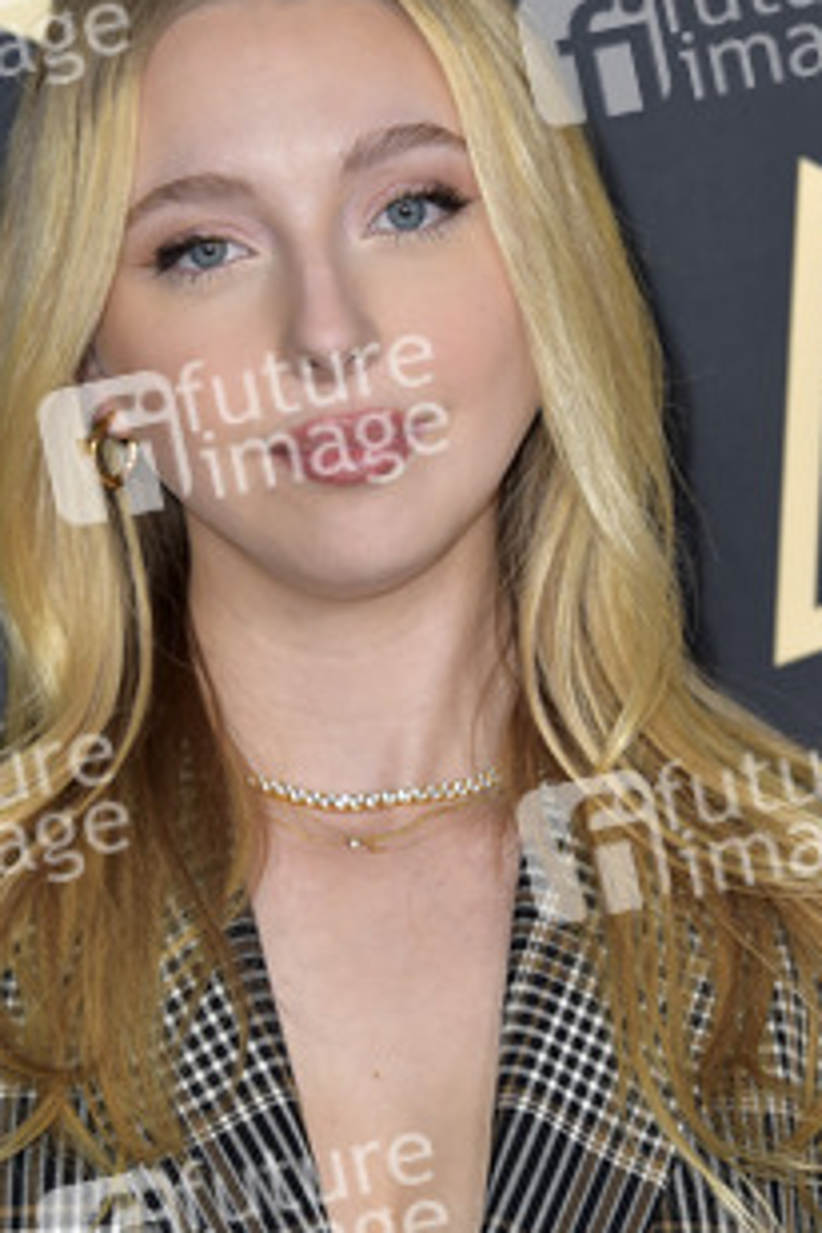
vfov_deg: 13.0
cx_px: 361
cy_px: 630
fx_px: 5411
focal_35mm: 158
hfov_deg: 8.7
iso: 320
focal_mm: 122
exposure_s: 1/250
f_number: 6.3
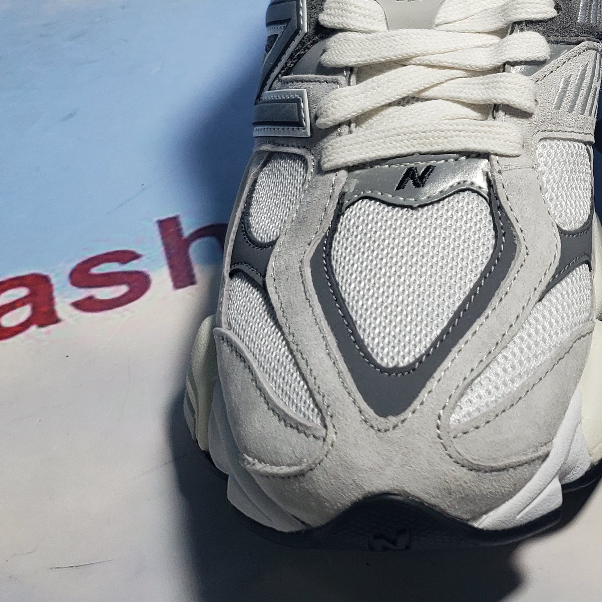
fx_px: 1220
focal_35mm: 62
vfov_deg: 27.2
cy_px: 132
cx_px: 619
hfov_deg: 26.1
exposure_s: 1/441
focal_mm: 4.3
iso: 50
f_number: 1.5
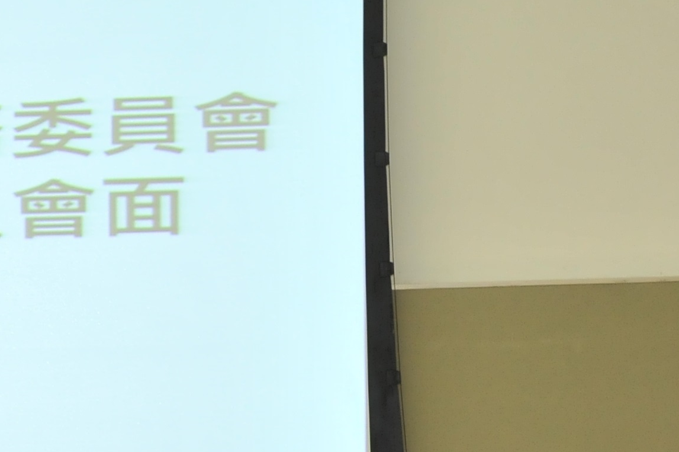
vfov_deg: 5.9
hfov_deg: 8.7
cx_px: -408
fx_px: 4335
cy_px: 658
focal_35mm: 230
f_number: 5.6
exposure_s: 1/100
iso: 2000
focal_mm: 62
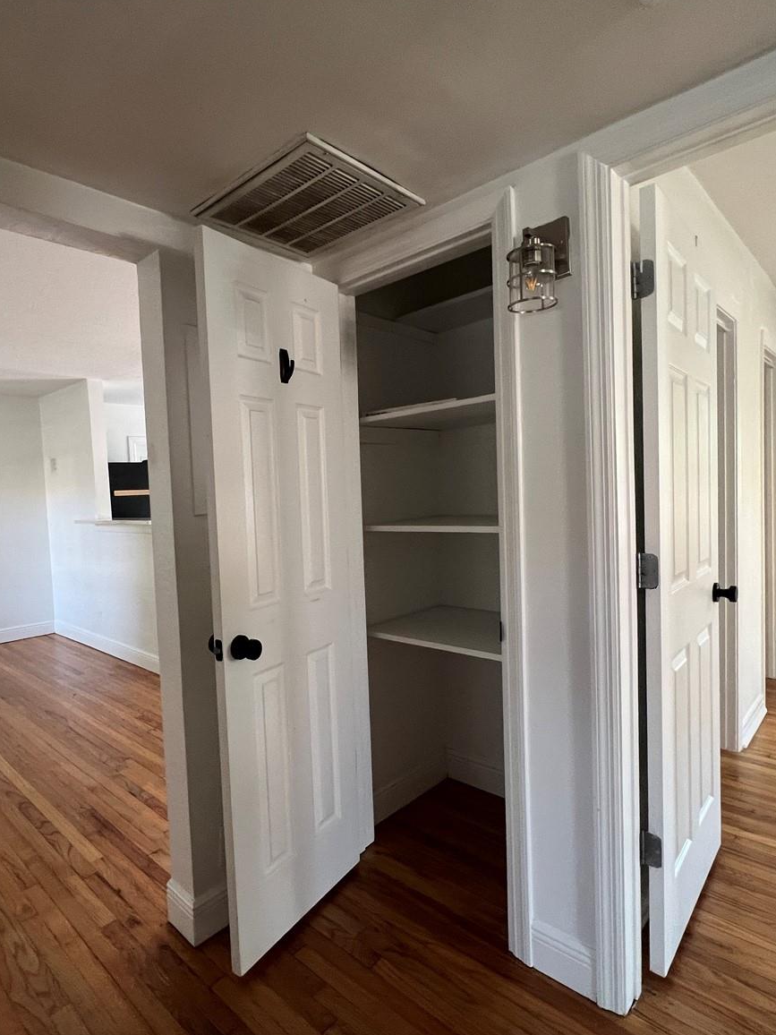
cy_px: 526
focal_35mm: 18
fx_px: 538
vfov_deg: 87.7
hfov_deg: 70.8
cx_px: 310
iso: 250
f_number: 1.8
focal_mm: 1.57
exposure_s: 1/81
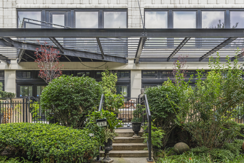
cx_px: 122
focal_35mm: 29
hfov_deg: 63.7
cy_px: 82
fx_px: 197
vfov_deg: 45.0
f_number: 8
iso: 400
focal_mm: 29
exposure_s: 1/125
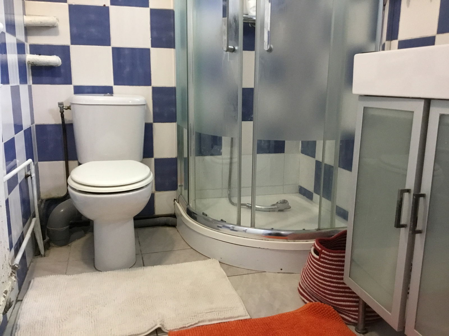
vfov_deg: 45.4
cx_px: 224
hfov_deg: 58.4
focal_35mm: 31
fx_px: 402
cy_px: 168
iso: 200
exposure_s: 1/24
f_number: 2.4
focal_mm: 3.3
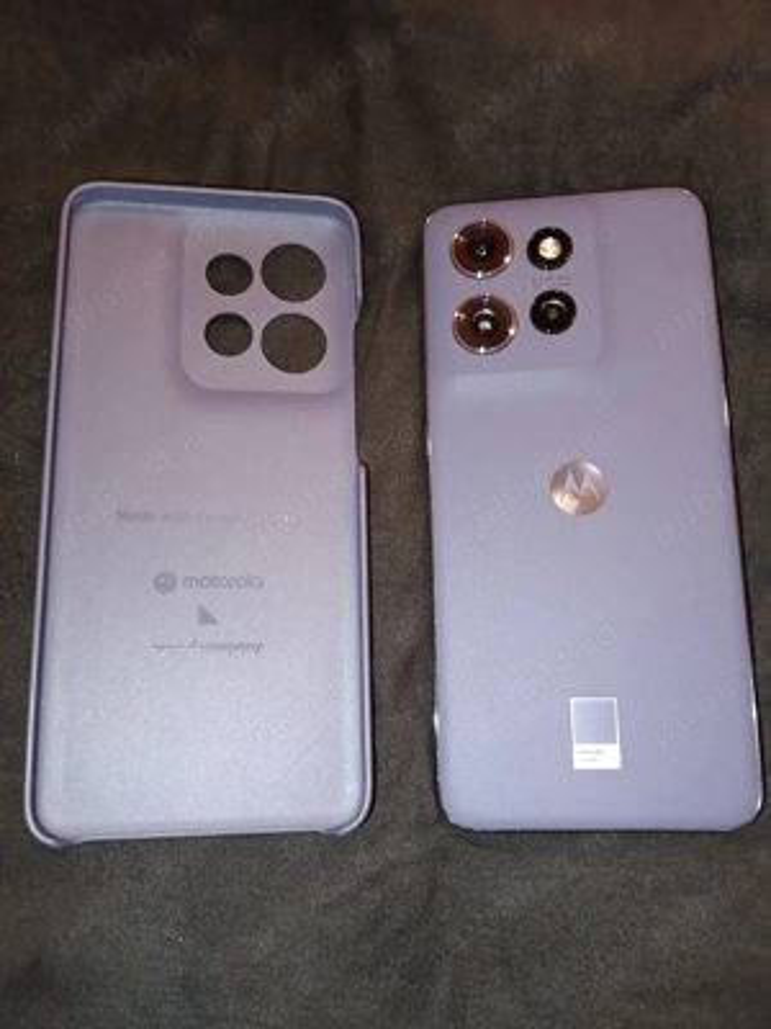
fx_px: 802
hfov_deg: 51.4
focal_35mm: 27
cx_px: 386
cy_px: 514
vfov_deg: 65.3
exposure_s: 1/25
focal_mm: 3.98
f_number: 1.8
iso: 1250
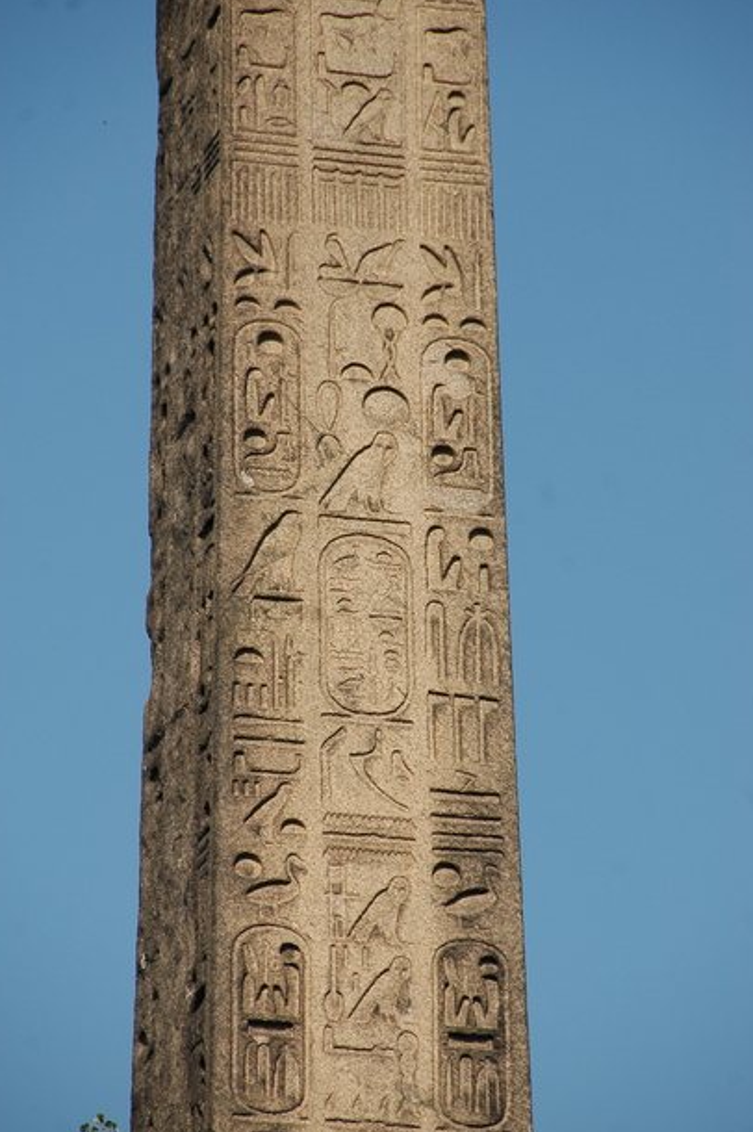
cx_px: 386
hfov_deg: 4.2
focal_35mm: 325
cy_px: 541
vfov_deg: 6.3
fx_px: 10208
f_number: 7.1
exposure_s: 1/800
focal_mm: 200
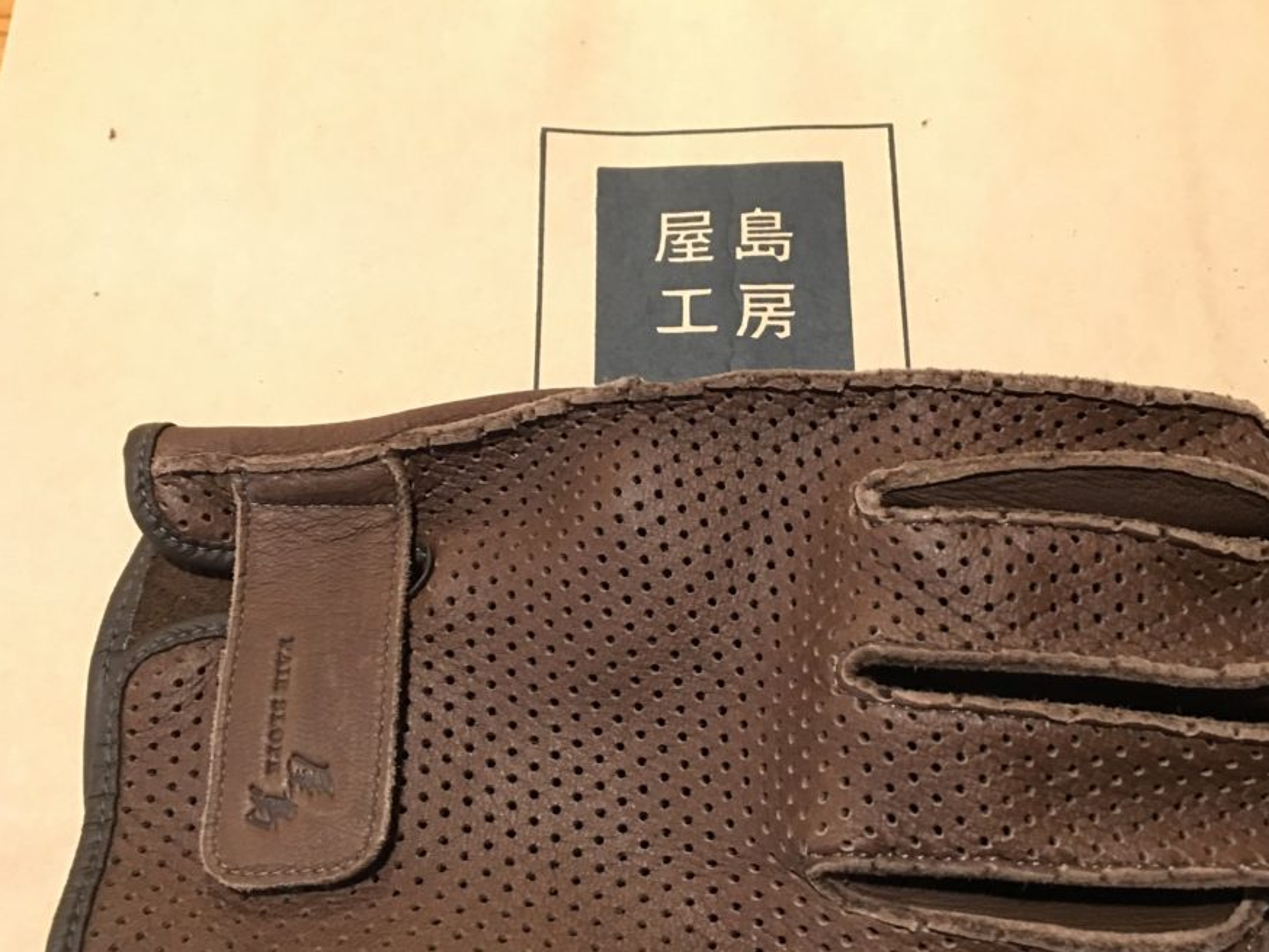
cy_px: 535
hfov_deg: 53.8
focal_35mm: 34
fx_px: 1247
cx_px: 717
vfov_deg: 41.7
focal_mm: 4.15
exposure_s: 1/4
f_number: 2.2
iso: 80
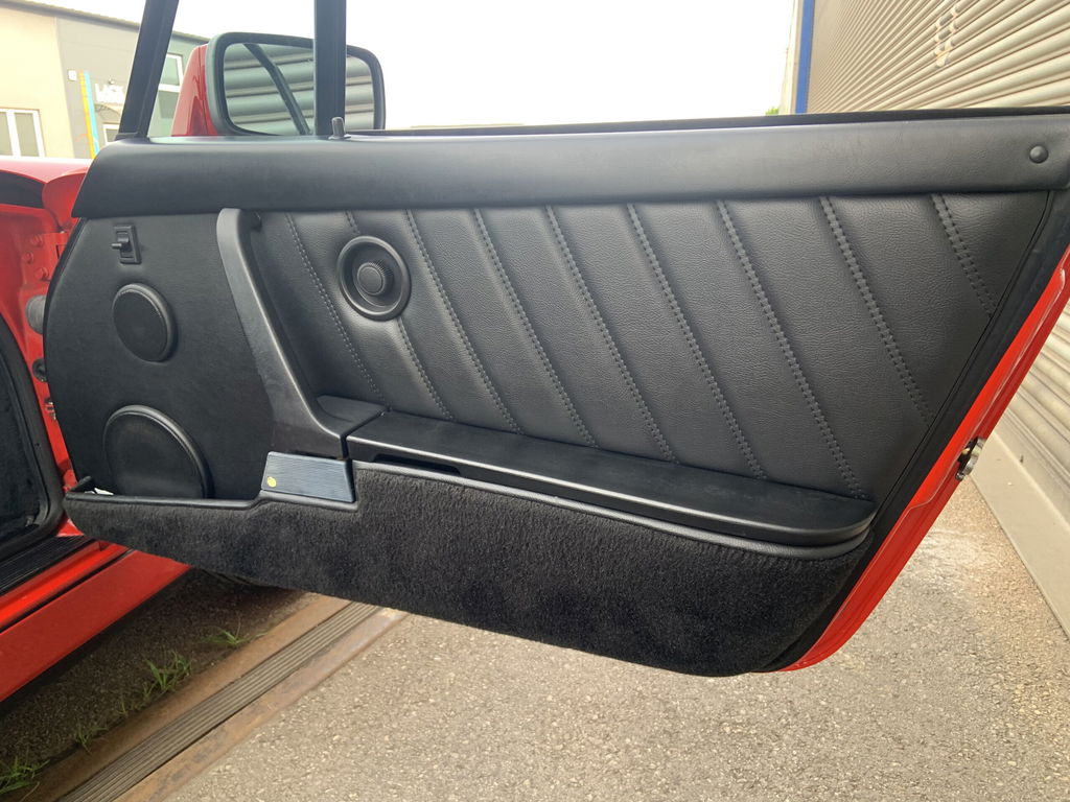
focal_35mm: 26
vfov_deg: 53.1
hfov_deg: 67.3
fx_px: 804
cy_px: 401
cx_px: 535
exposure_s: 1/121
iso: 50
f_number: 1.8
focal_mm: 4.25
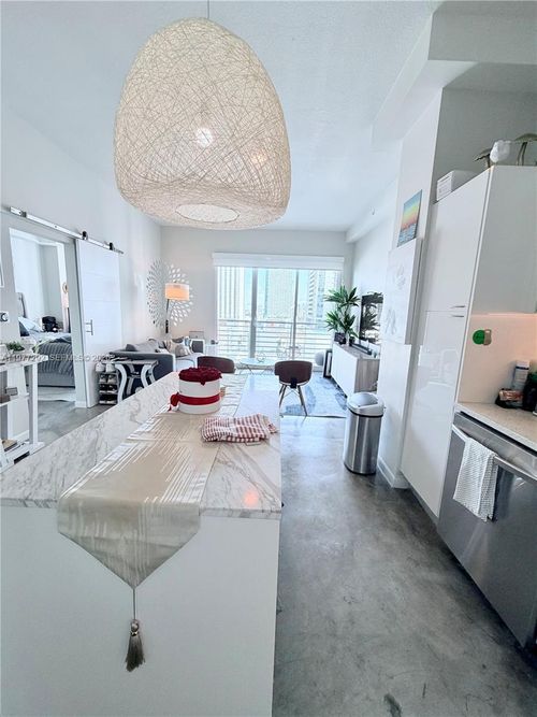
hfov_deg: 85.7
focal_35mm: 14
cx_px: 268
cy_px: 358
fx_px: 290
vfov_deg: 102.1
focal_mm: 2.22
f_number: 2.2
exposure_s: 1/118
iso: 160
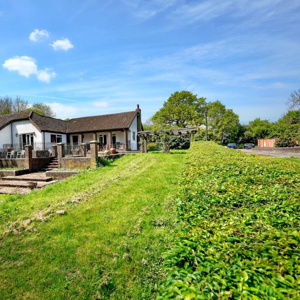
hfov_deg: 78.2
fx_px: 176
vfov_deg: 80.7
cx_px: 101
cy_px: 150
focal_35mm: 18
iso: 125
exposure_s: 1/400
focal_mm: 14
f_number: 7.1
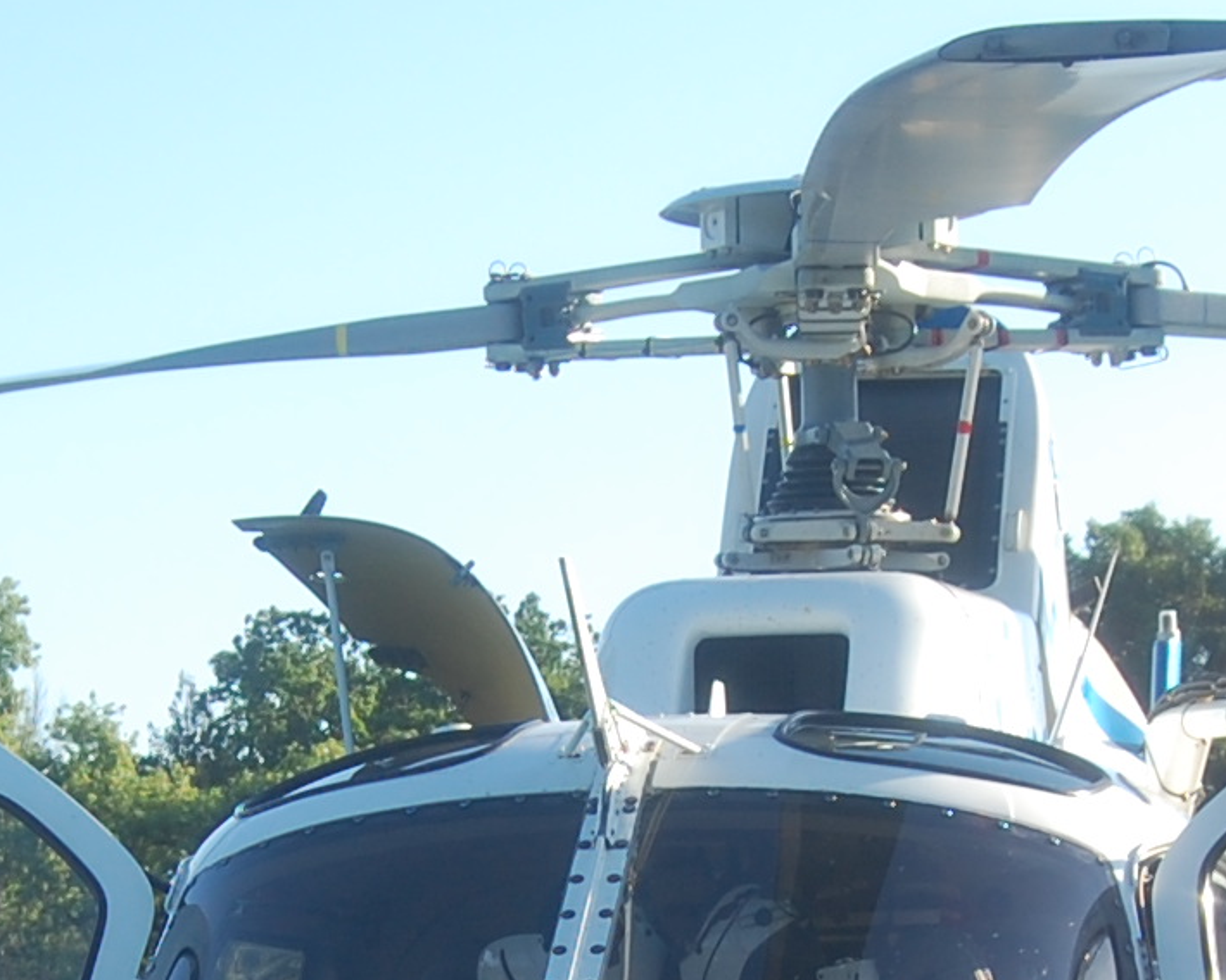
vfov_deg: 10.7
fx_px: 5189
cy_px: 1082
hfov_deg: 13.5
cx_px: 518
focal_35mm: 143
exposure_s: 1/200
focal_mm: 24
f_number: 7.1
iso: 200
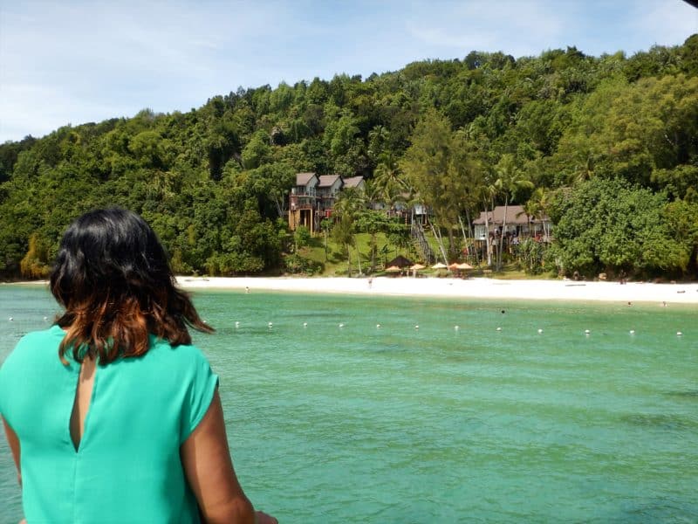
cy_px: 262
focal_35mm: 37
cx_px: 349
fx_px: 746
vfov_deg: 38.7
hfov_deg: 50.1
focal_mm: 6.6
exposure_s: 1/640
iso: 125
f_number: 4.2
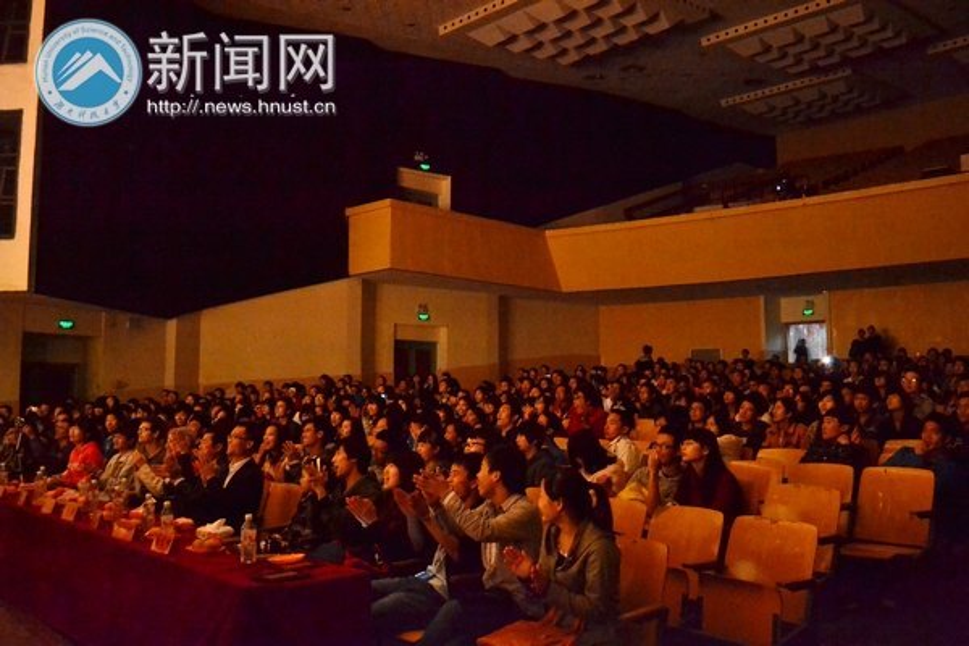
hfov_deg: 57.2
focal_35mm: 33
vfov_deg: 40.0
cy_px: 323
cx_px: 484
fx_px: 888
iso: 3200
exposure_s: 1/80
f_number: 3.8
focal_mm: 22
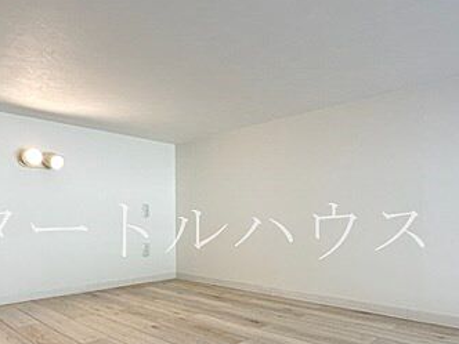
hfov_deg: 65.0
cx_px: 196
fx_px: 358
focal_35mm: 27
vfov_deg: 50.3
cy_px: 233
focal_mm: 2.22
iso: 160
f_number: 2.2
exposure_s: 1/120
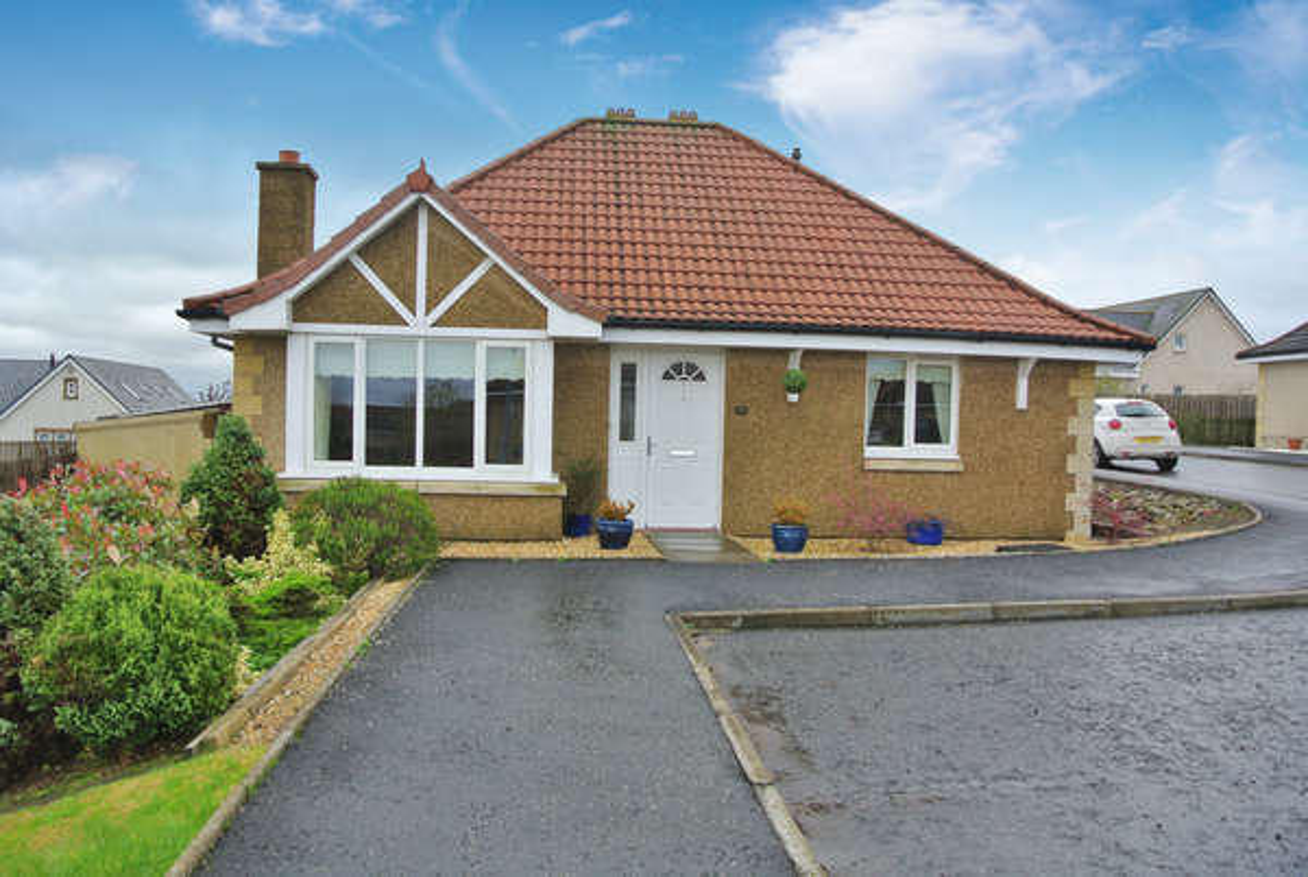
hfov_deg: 67.3
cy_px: 438
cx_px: 654
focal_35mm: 27
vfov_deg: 48.1
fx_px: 982
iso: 100
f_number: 5
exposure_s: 1/60
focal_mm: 10
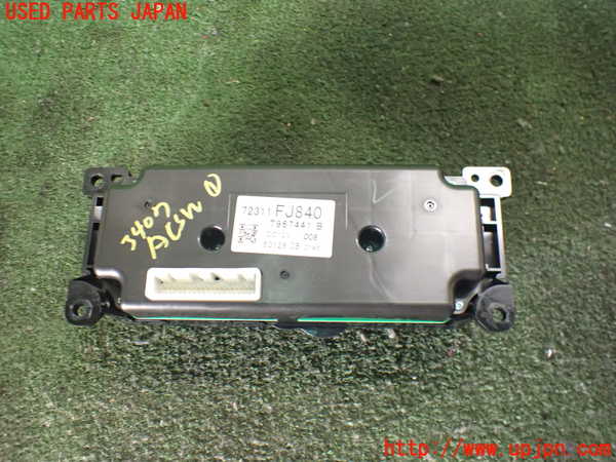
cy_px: 231
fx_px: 534
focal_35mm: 30
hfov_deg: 60.0
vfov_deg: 46.8
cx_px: 308
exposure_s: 1/30
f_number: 2.3
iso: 800
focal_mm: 5.4
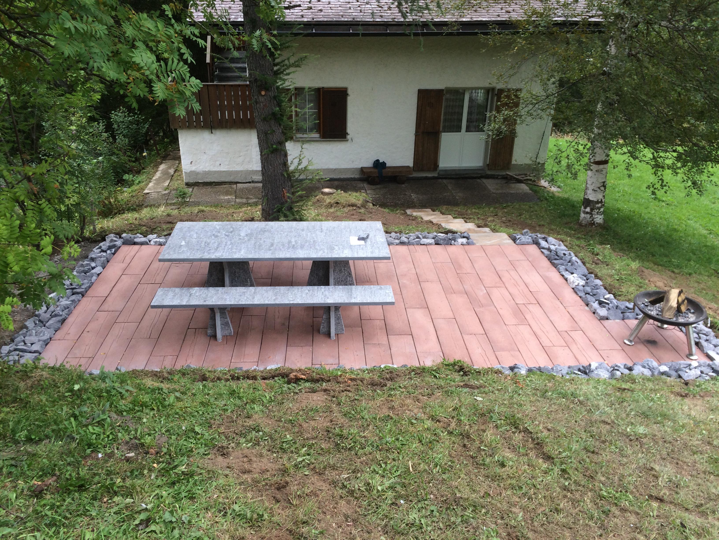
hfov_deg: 61.7
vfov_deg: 48.2
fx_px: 602
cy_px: 270
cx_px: 360
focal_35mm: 29
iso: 50
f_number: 2.2
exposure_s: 1/100
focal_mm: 4.15
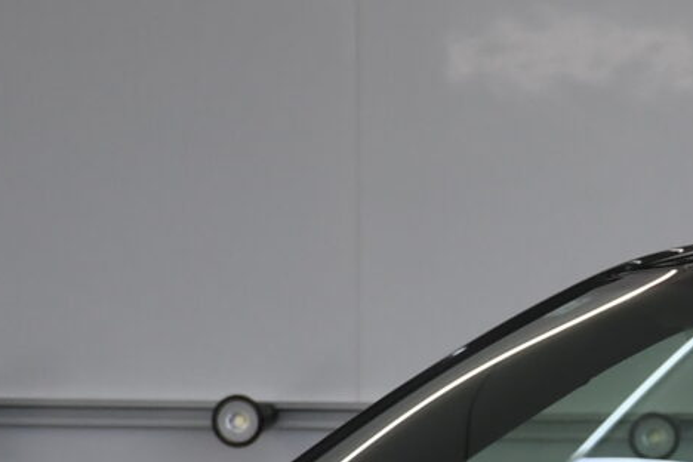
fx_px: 14205
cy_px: 636
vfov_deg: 1.9
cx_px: 1023
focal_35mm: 738
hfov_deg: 2.8
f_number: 5.3
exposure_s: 1/1000
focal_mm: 90
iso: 500
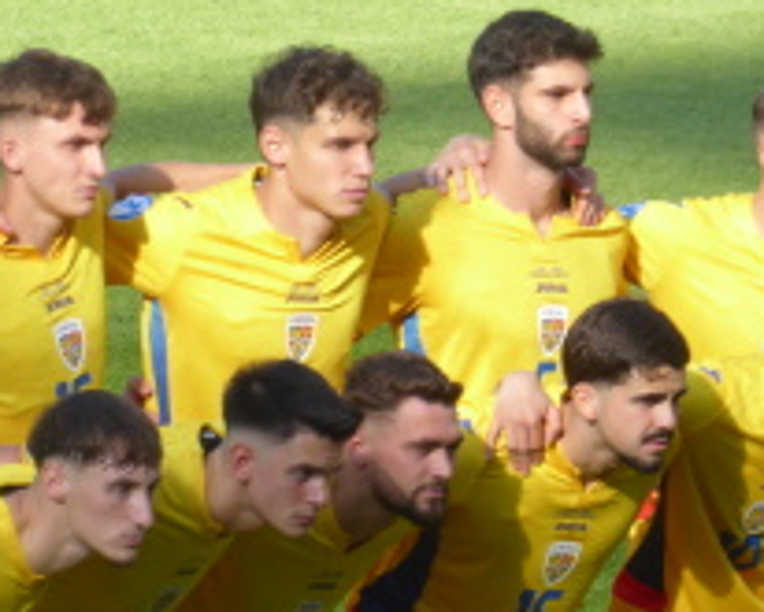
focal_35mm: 1280
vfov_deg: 1.2
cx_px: 193
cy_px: 549
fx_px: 28956
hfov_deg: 1.5
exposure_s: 1/100
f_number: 6.1
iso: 100
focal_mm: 107.5
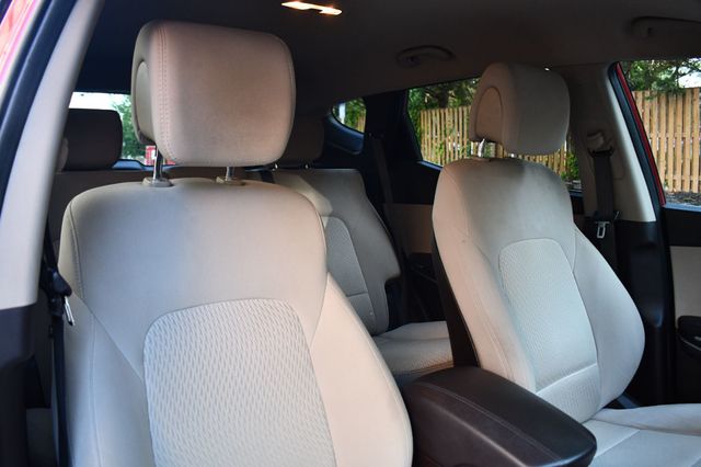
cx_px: 350
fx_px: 584
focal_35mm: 30
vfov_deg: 43.6
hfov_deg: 62.0
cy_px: 234
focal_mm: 20
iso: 800
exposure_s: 1/125
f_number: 3.5
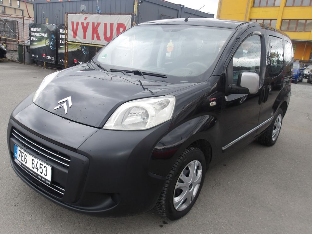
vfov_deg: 49.8
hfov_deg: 63.4
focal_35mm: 28
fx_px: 252
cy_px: 115
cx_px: 151
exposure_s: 1/254
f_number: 3
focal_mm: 4.9
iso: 100
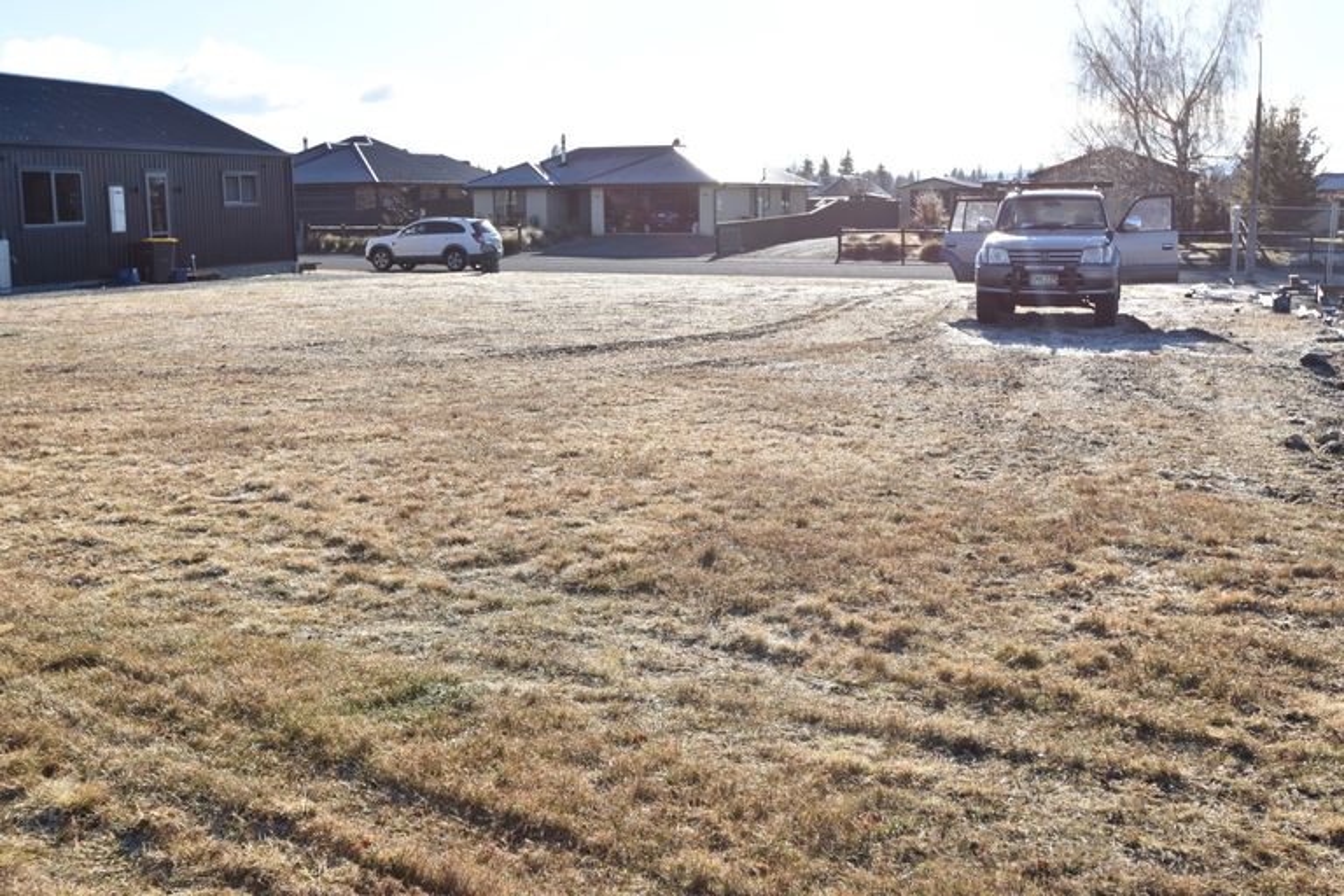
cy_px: 448
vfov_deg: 36.9
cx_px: 672
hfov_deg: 53.1
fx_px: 1344
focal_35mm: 36
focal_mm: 24
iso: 200
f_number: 9
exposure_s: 1/320
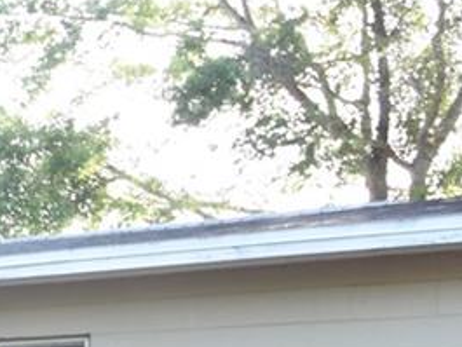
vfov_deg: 16.0
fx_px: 1162
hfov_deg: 16.9
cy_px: 462
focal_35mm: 87
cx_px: -452
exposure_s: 1/125
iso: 400
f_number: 5.6
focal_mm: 10
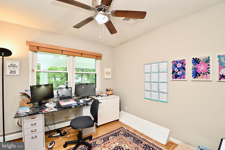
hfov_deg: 100.4
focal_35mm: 15
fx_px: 94
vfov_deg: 77.3
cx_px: 112
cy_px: 75
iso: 320
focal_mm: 10
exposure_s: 1/8
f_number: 7.1
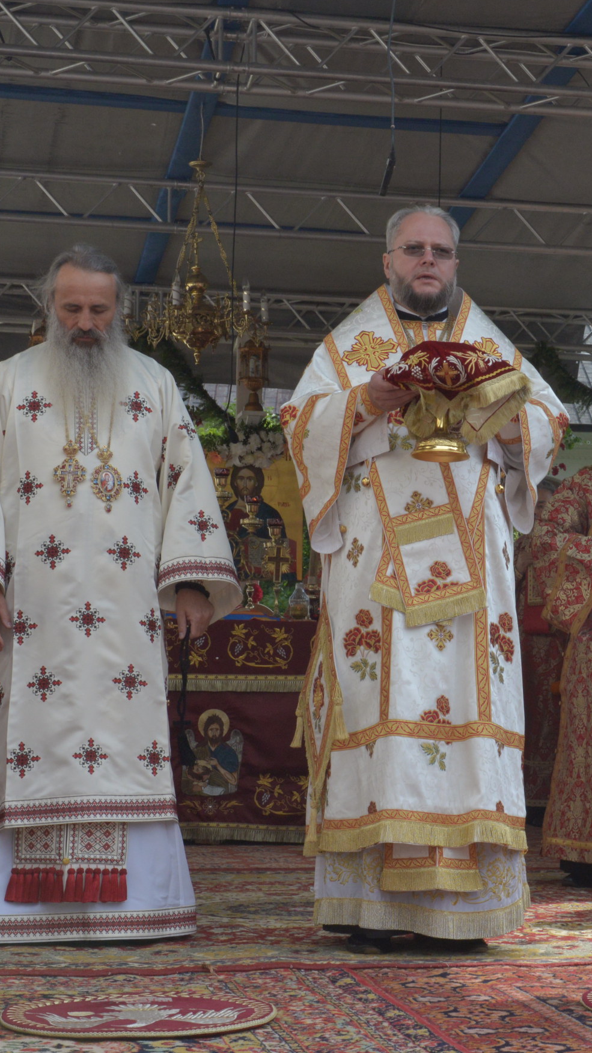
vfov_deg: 26.2
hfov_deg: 14.8
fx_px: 2260
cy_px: 518
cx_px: 505
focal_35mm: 81
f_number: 11
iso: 1250
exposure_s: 1/500
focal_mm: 45
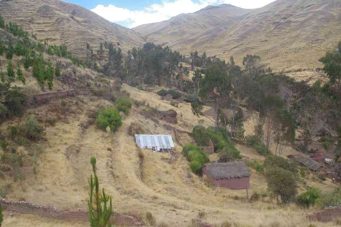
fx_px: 327
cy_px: 112
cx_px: 160
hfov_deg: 55.0
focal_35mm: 35
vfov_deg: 38.3
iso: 200
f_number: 9
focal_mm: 21
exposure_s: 1/50
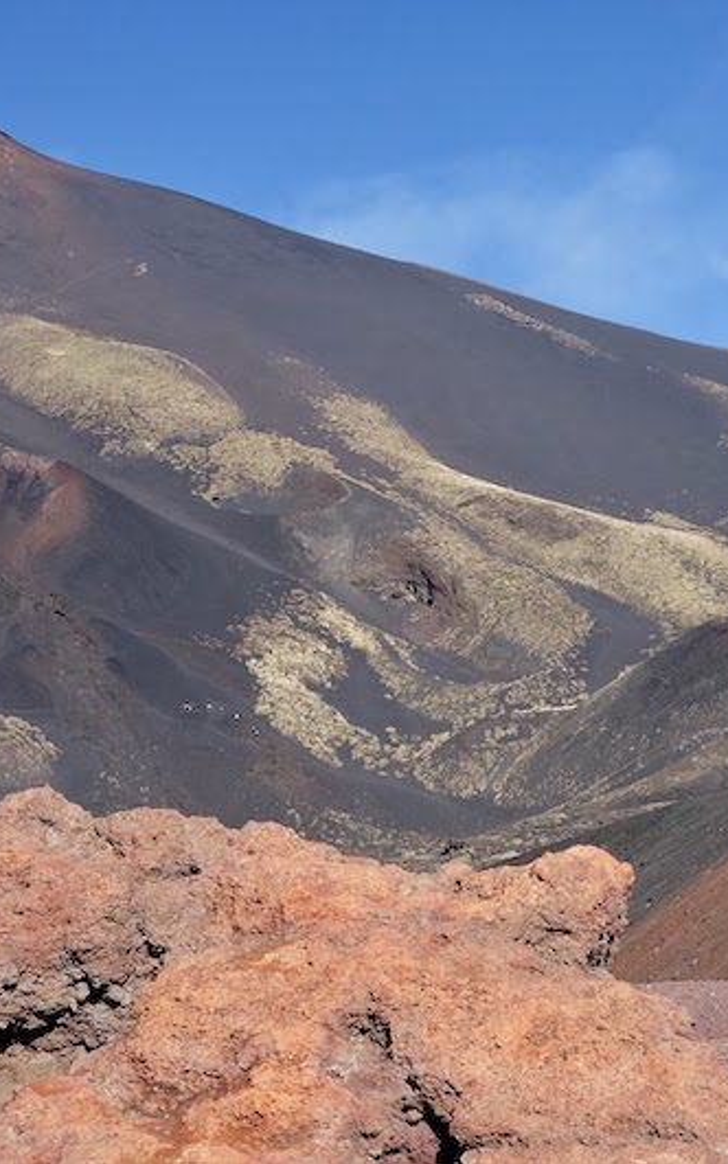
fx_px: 1999
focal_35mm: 63
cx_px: 647
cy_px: 582
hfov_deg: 20.3
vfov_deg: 32.5
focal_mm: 27
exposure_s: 1/420
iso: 200
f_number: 7.1
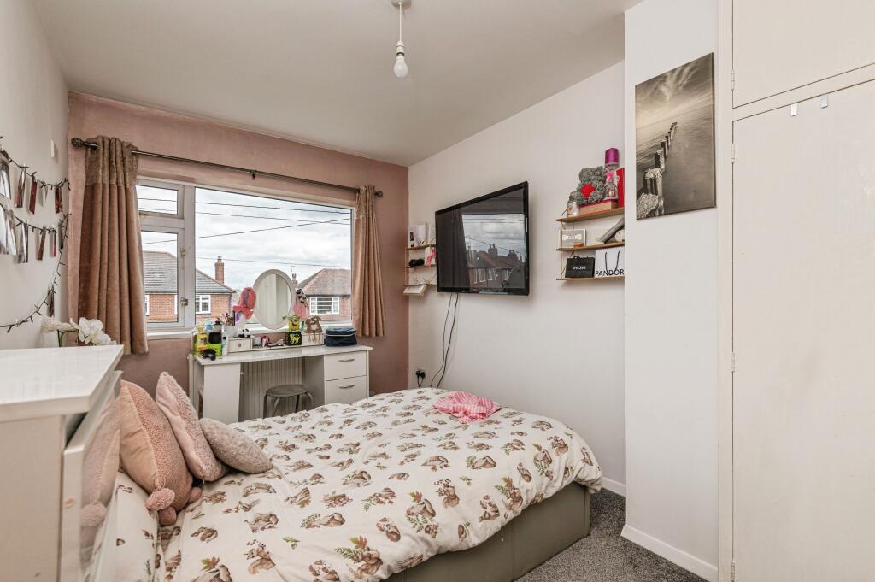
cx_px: 438
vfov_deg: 73.7
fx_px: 389
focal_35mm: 16
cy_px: 291
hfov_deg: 96.8
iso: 250
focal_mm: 16
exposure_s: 1/160
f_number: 8
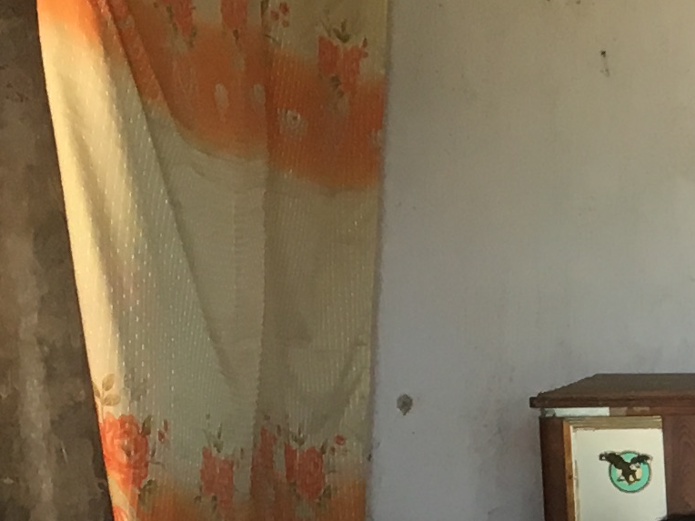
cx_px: 1326
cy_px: 677
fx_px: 3072
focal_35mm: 153
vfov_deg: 9.5
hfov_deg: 11.7
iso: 64
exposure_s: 1/33
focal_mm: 4.15
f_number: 2.2
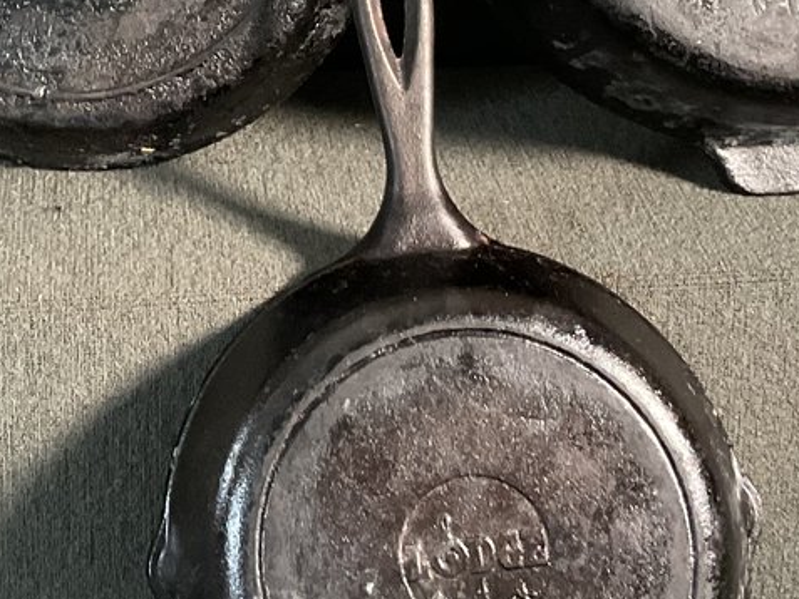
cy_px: -74
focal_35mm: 92
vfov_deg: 15.6
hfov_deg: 21.1
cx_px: 212
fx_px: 2124
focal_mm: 3
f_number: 1.8
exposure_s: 1/40
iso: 200
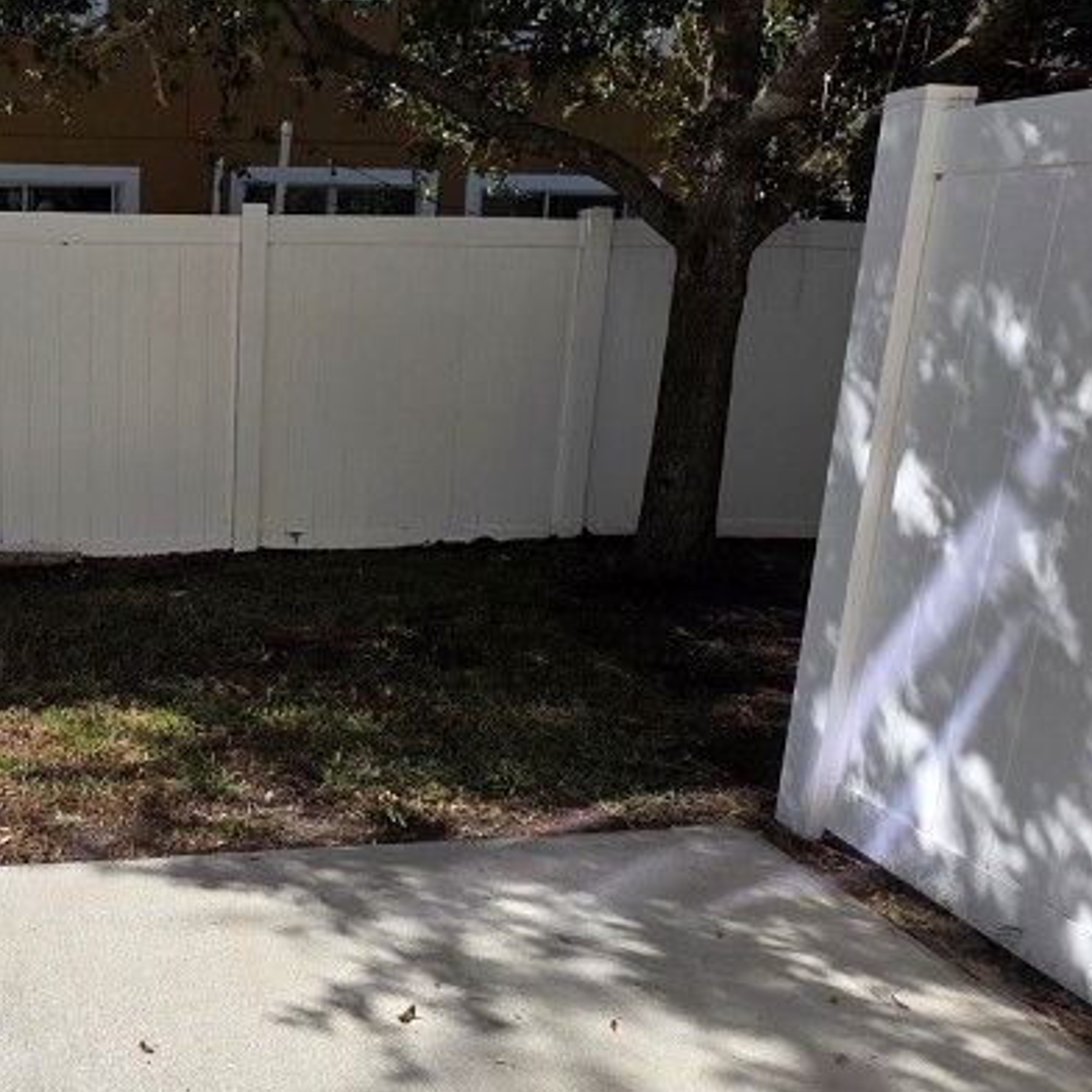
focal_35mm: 30
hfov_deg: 48.9
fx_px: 1071
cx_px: 131
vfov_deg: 54.0
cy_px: 560
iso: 40
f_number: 1.9
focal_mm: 2.2
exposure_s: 1/1936
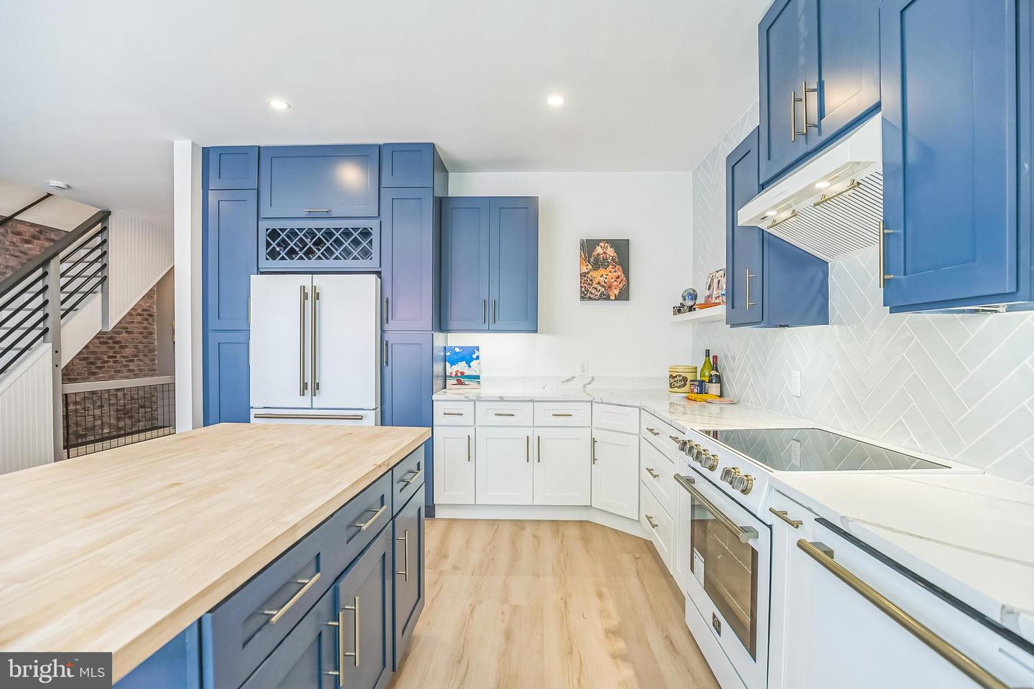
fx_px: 460
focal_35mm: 16
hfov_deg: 96.7
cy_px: 344
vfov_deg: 73.7
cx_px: 517
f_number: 4
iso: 320
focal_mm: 16
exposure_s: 1/60
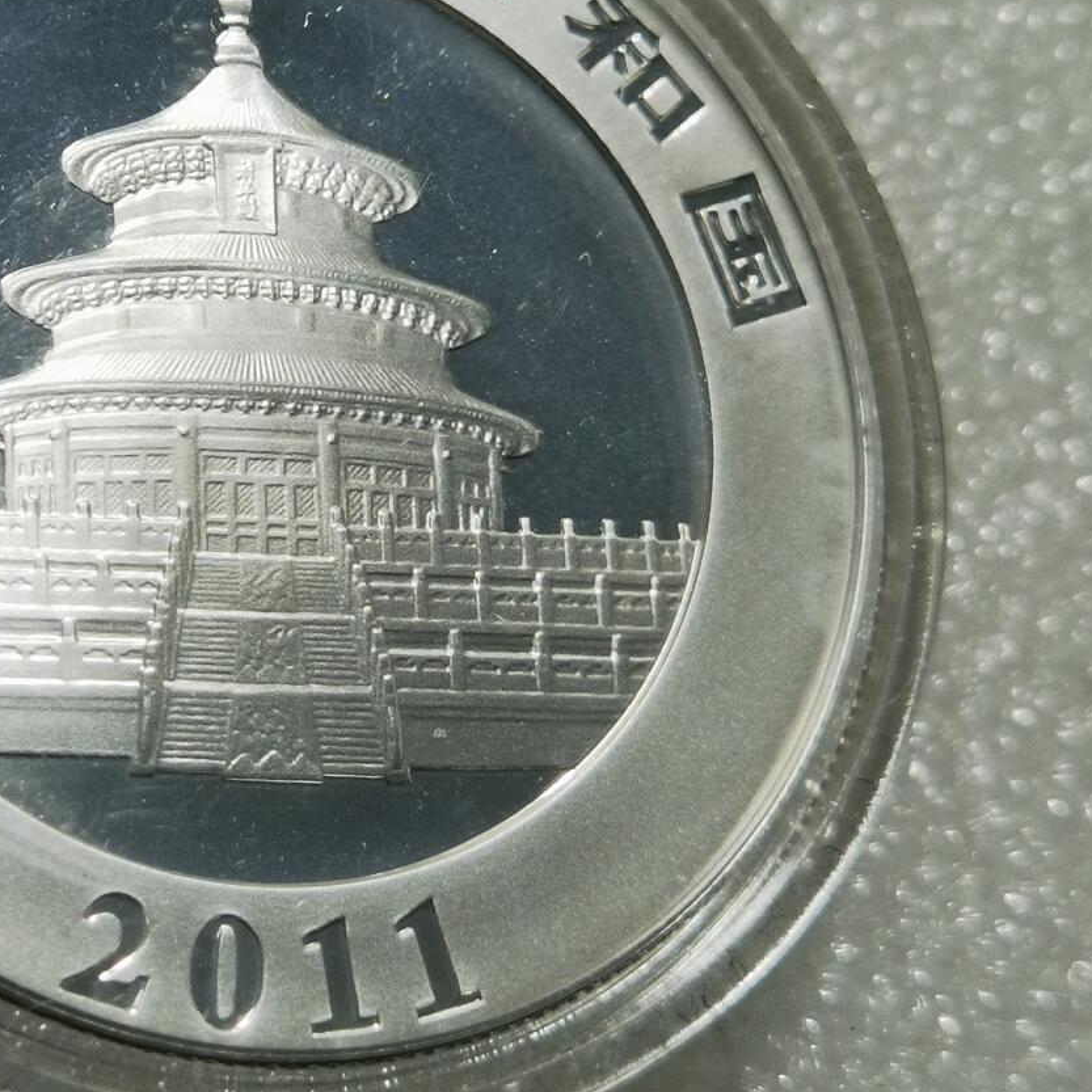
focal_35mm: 107
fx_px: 3819
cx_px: 223
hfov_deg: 16.2
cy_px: 366
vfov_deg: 16.2
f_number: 1.9
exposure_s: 1/127
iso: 50
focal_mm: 6.67
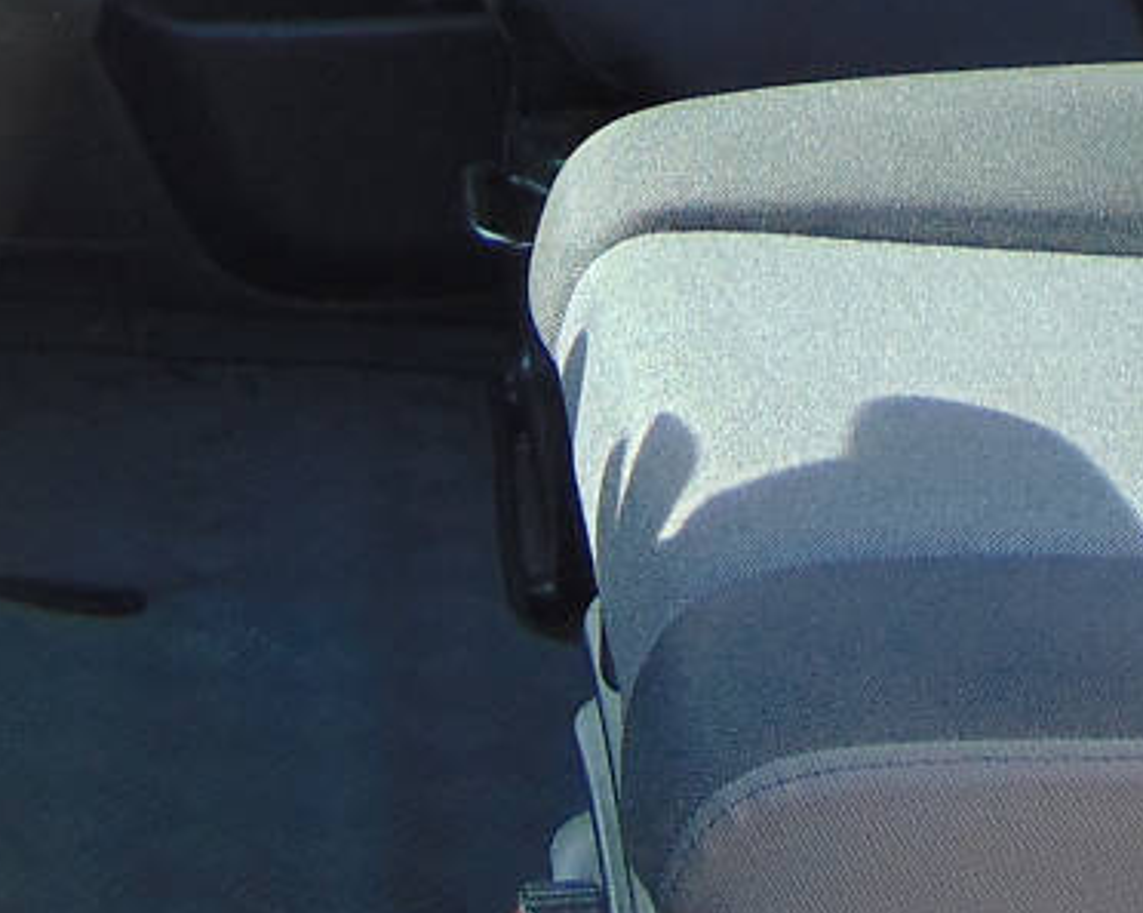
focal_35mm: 105
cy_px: -848
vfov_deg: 12.9
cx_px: 811
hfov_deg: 18.2
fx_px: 3549
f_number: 3
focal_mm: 4.5
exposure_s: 1/125
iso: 80
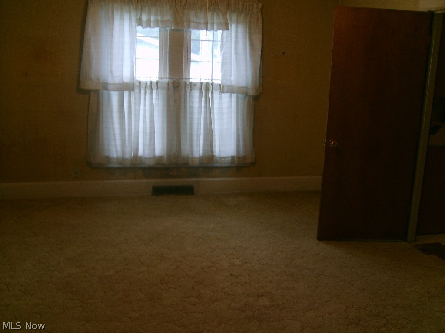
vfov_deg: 40.7
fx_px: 450
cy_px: 166
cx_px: 222
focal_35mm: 35
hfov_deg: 52.6
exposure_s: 1/30
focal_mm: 5.8
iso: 69
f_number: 2.8
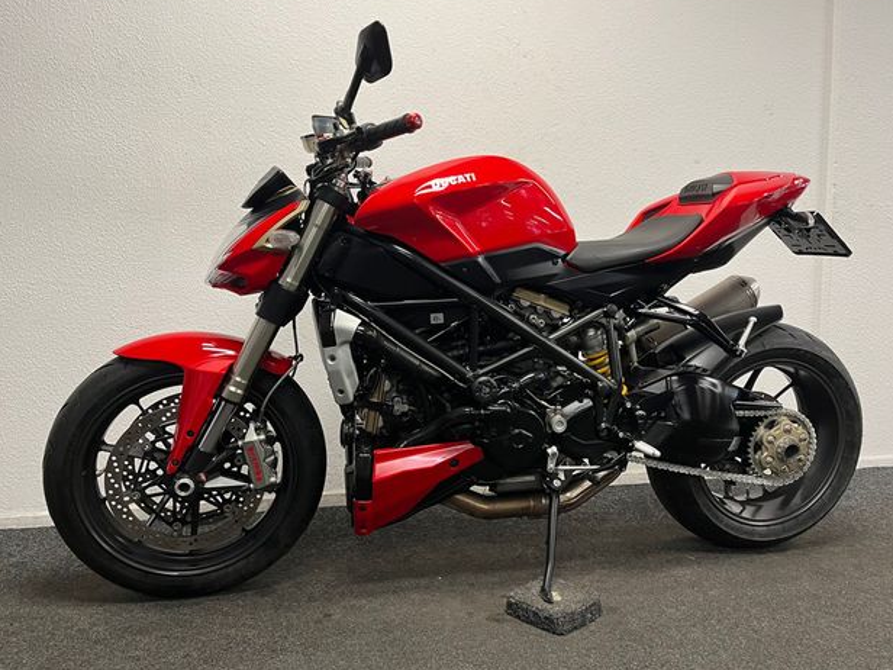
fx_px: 697
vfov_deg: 51.3
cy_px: 326
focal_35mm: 27
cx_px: 462
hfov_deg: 65.3
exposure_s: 1/50
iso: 100
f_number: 1.6
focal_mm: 5.1
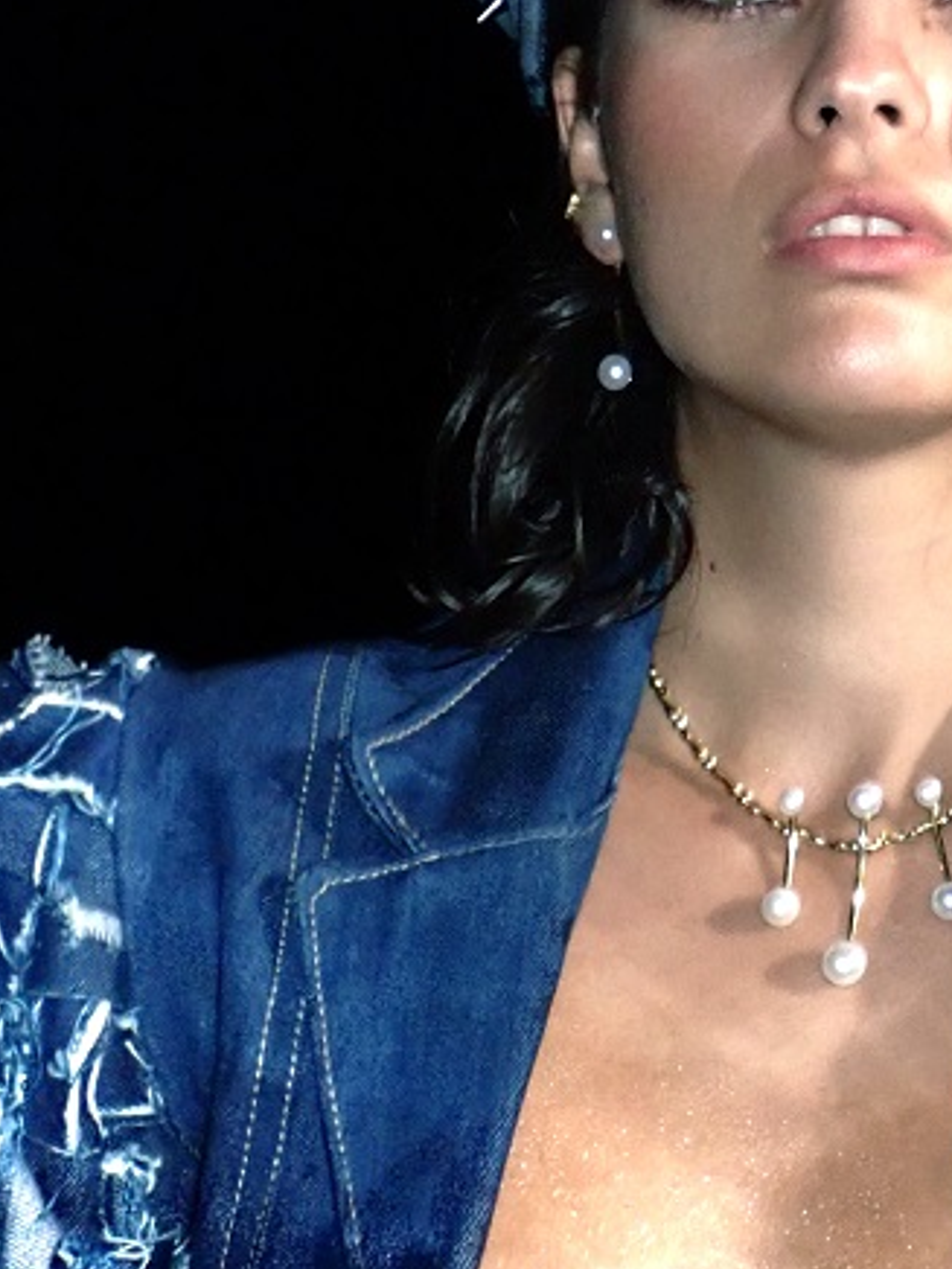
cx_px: 850
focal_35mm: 115
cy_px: 562
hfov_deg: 12.8
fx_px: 4217
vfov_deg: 17.1
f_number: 9
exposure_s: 1/50
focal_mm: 8.4
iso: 800
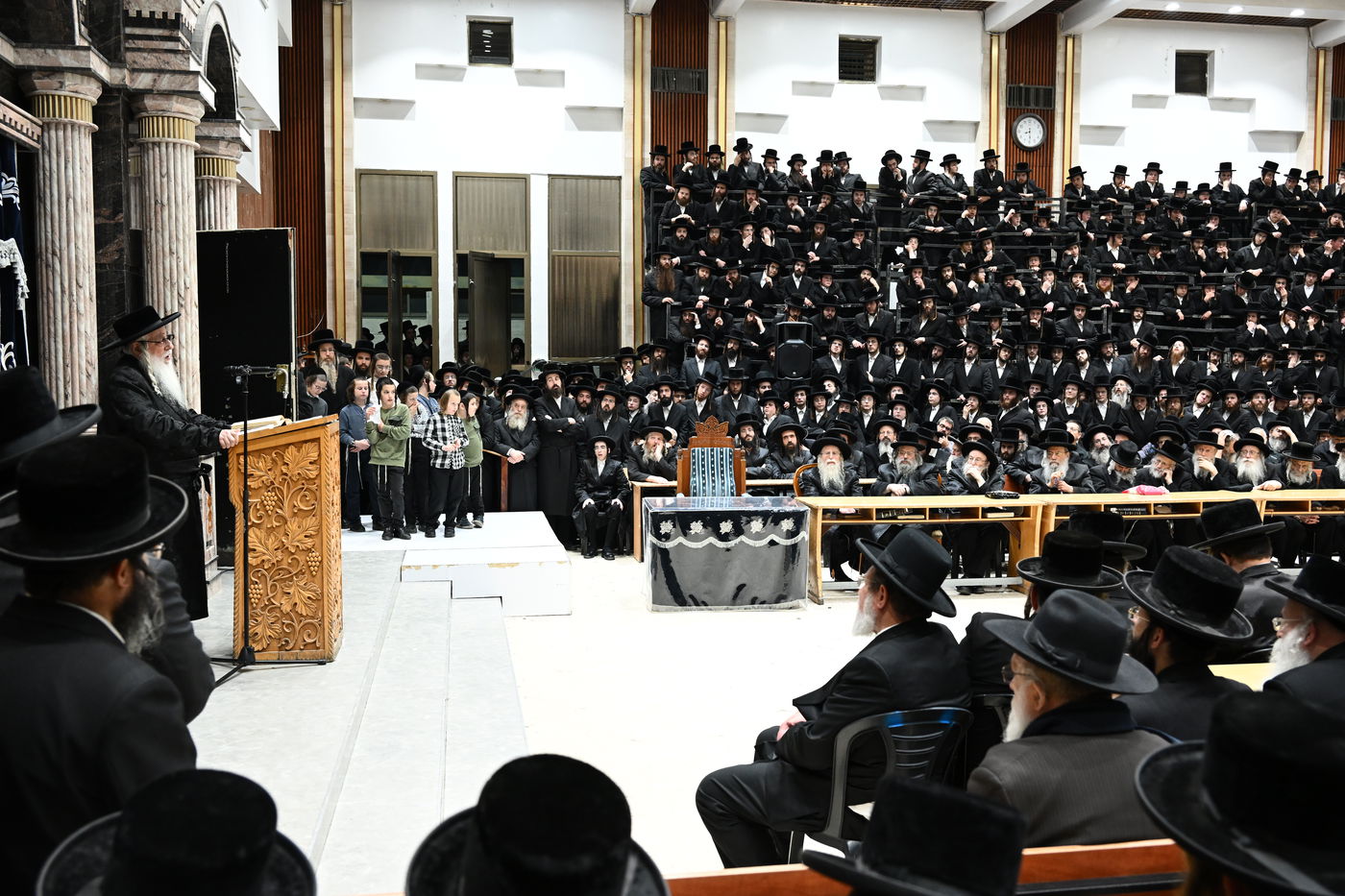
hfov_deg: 57.2
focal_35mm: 33
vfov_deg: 40.0
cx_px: 672
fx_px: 1233
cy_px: 448
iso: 2500
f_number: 4
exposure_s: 1/125
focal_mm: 33
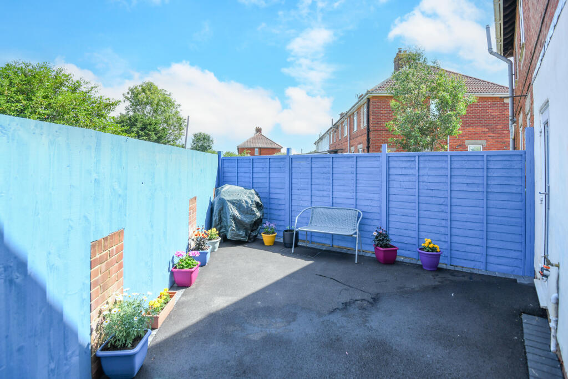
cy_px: 190
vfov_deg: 73.8
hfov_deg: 96.7
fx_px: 252
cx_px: 284
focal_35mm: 16
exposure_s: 1/800
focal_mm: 16
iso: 400
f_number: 6.3
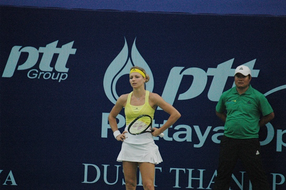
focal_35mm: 450
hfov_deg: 4.6
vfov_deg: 3.0
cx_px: 143
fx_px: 3571
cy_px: 95
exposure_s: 1/1250
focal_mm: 300
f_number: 5.6
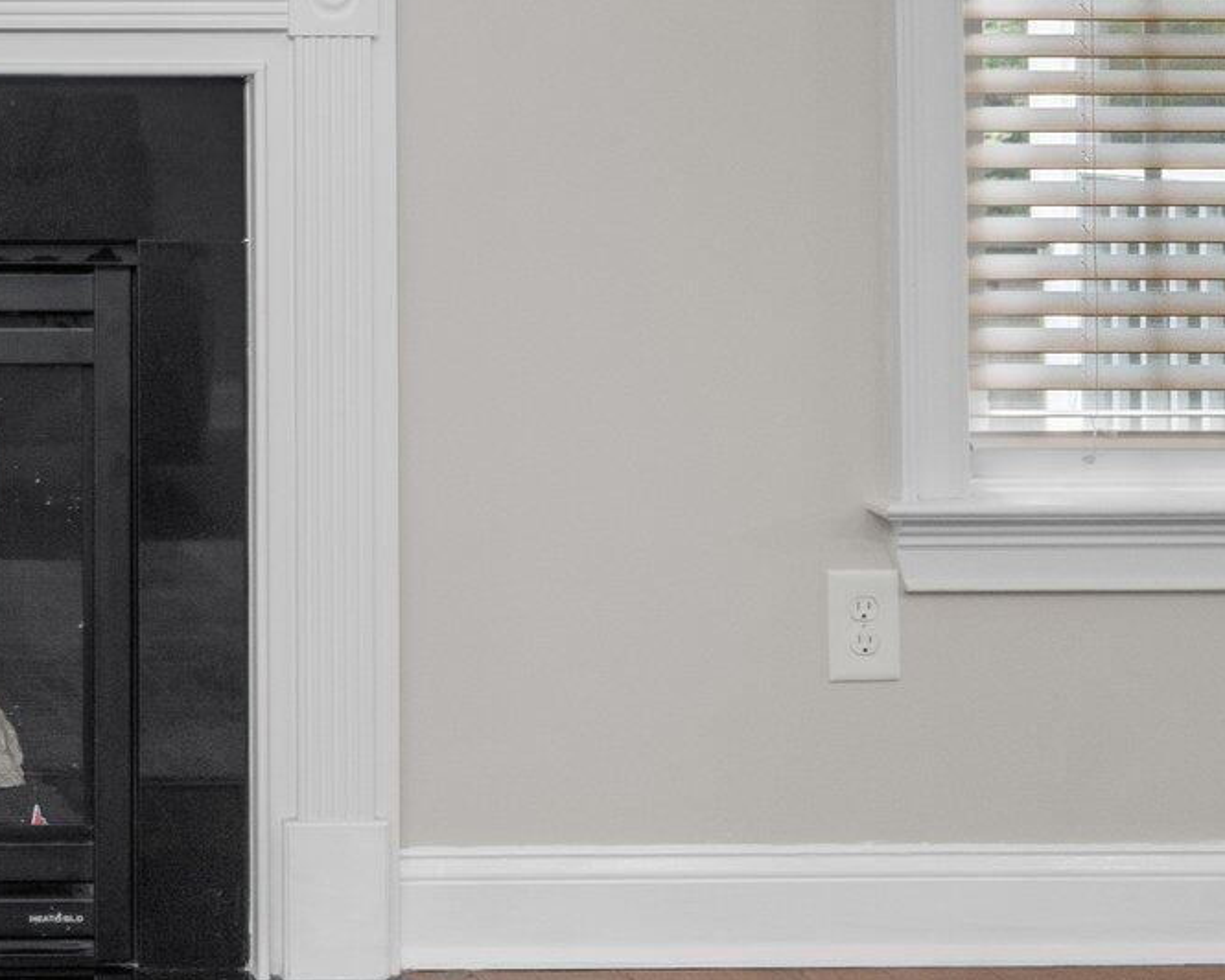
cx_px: -260
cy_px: -40
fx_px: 2880
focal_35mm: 79
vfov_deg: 18.7
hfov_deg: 22.1
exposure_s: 3.2
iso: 320
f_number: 8
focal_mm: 27.5
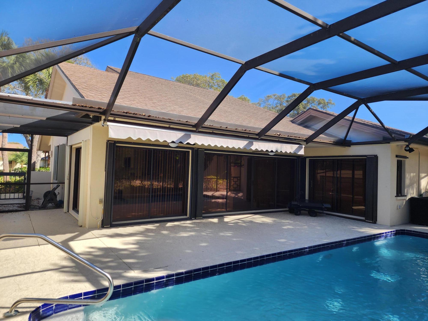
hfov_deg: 73.9
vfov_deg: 58.9
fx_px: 284
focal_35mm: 23
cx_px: 214
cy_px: 160
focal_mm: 6.4
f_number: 1.8
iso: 12
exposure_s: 1/329
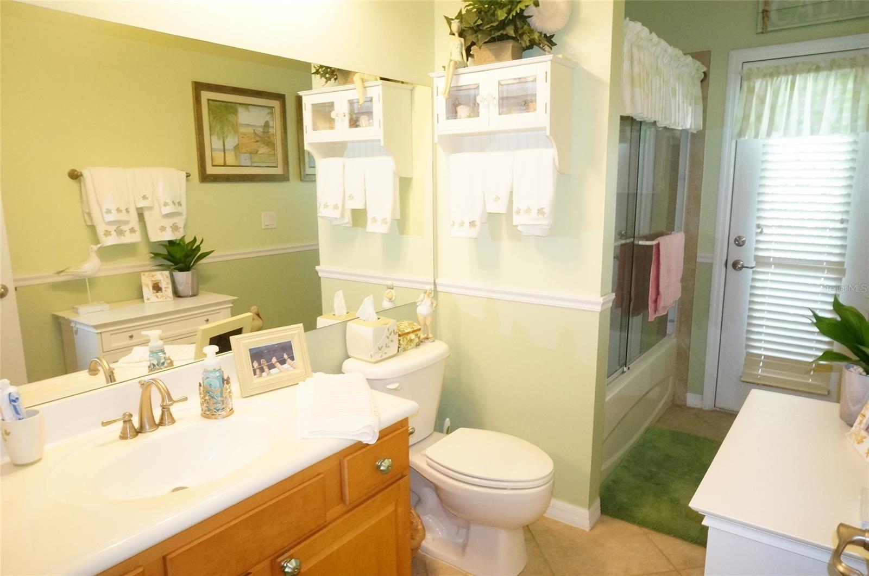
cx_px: 434
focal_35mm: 24
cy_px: 288
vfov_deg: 53.0
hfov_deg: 73.8
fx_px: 578
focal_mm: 16
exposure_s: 1/20
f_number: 10
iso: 3200
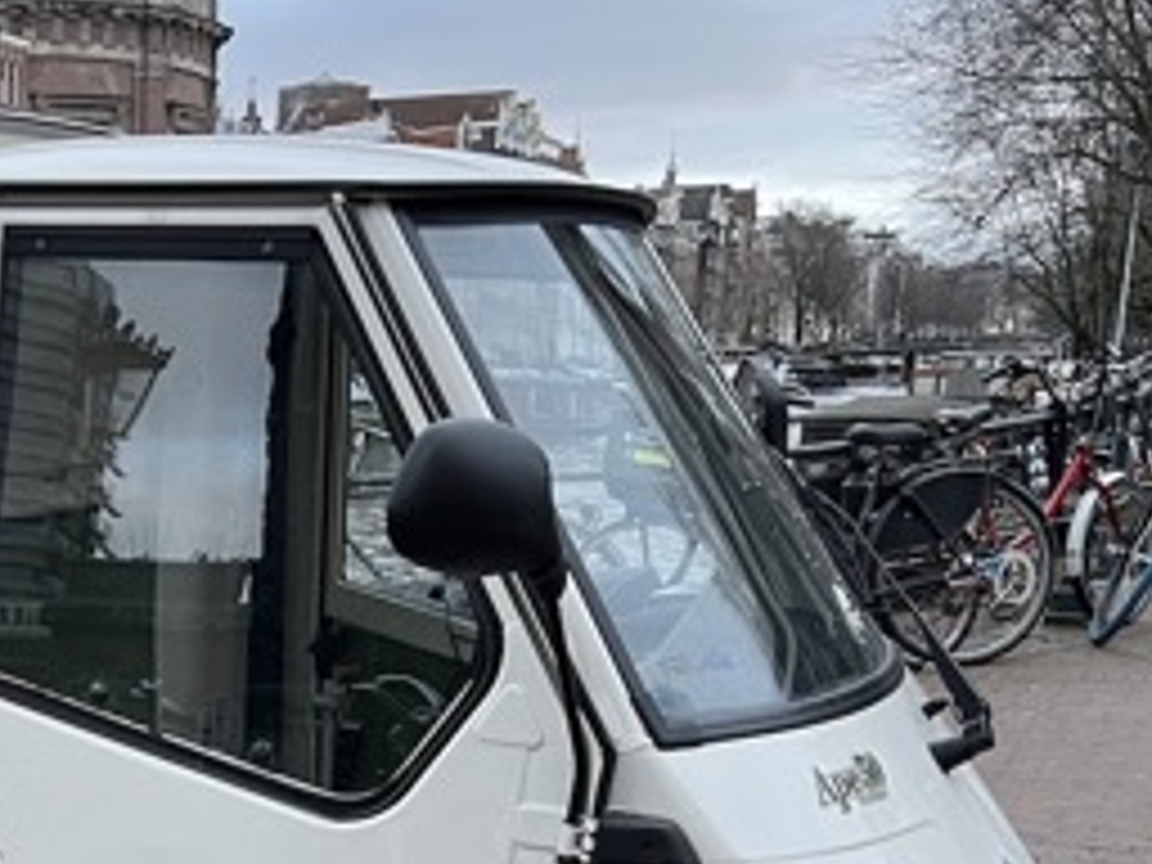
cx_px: -86
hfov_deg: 27.5
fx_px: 2163
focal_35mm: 65
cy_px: 868
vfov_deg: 21.8
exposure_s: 1/50
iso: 80
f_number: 1.5
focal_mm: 5.7
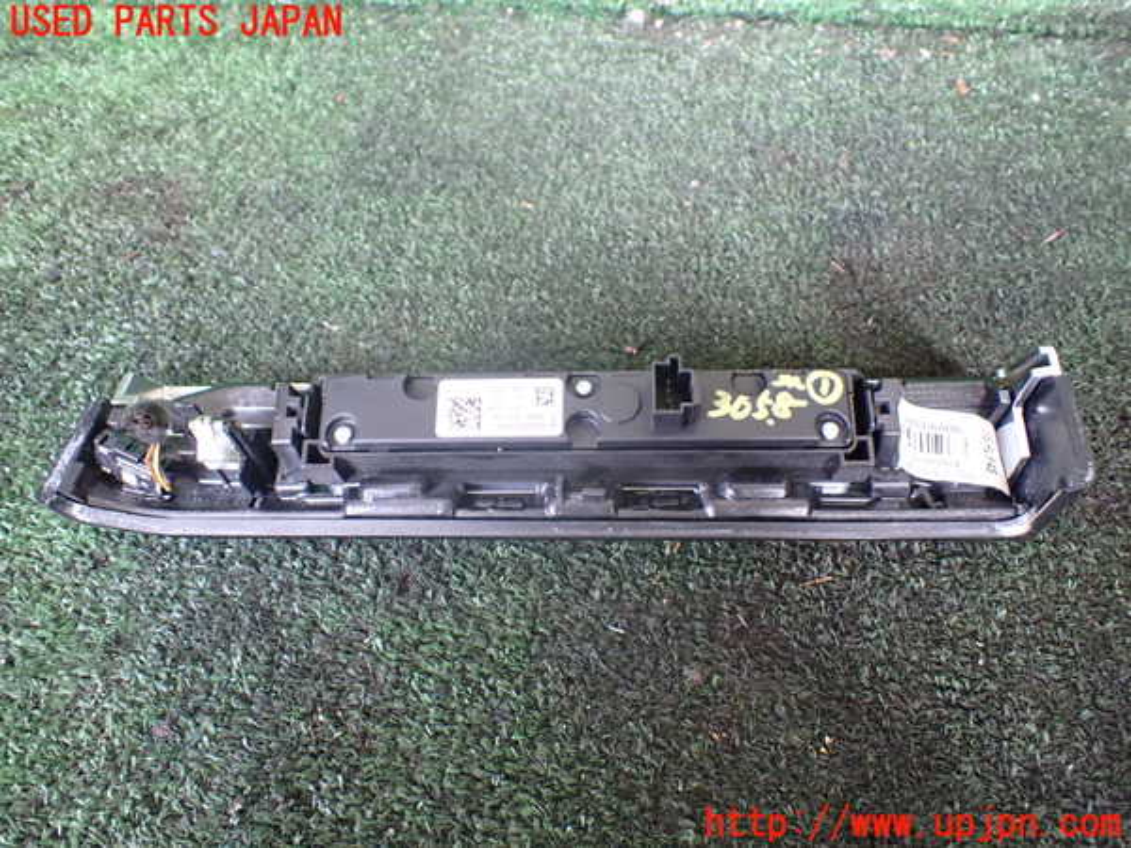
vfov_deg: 46.8
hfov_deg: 60.0
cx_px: 566
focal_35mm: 30
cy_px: 424
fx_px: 980
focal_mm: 5.4
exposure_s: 1/50
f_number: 2.3
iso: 800
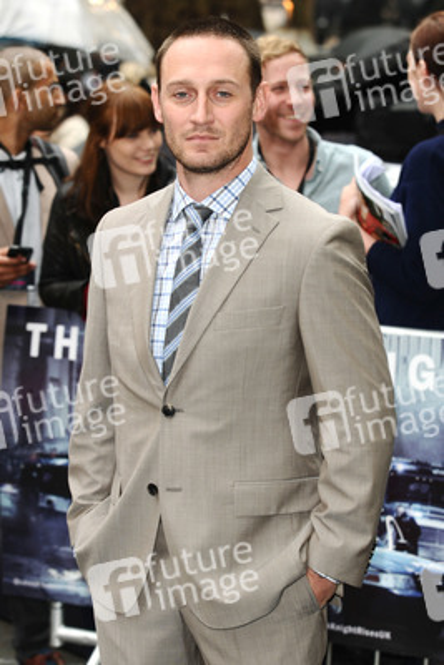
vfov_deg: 17.1
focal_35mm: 120
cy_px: 332
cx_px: 222
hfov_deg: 11.4
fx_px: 2218
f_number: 4.5
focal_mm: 80
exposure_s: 1/250
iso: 320
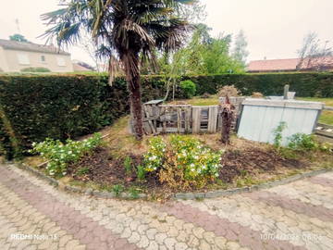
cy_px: 125
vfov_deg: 81.7
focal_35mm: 15
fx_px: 144
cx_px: 166
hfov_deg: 98.2
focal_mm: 1.65
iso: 100
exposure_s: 1/33
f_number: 2.2
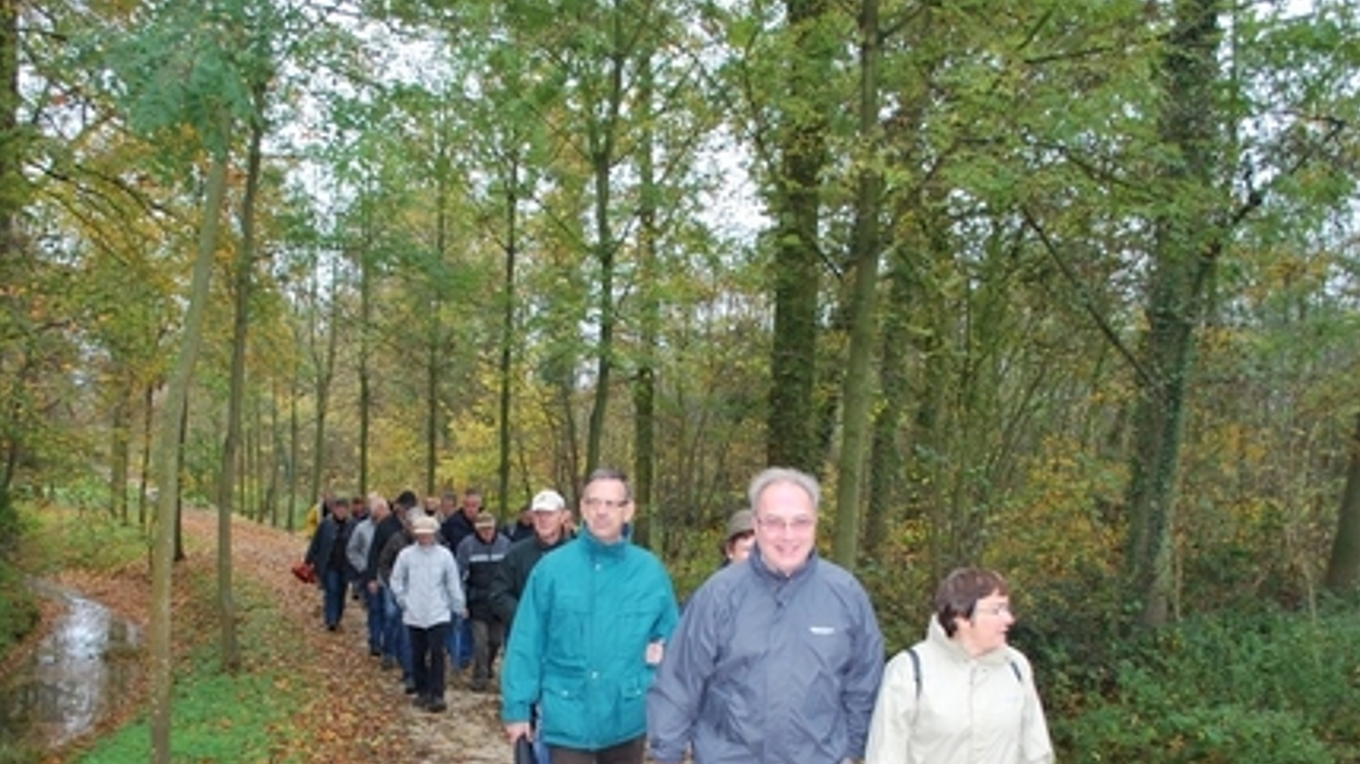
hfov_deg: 46.3
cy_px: 607
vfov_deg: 26.6
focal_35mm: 44
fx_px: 1586
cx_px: 590
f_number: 3.8
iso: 500
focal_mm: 20
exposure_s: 1/60
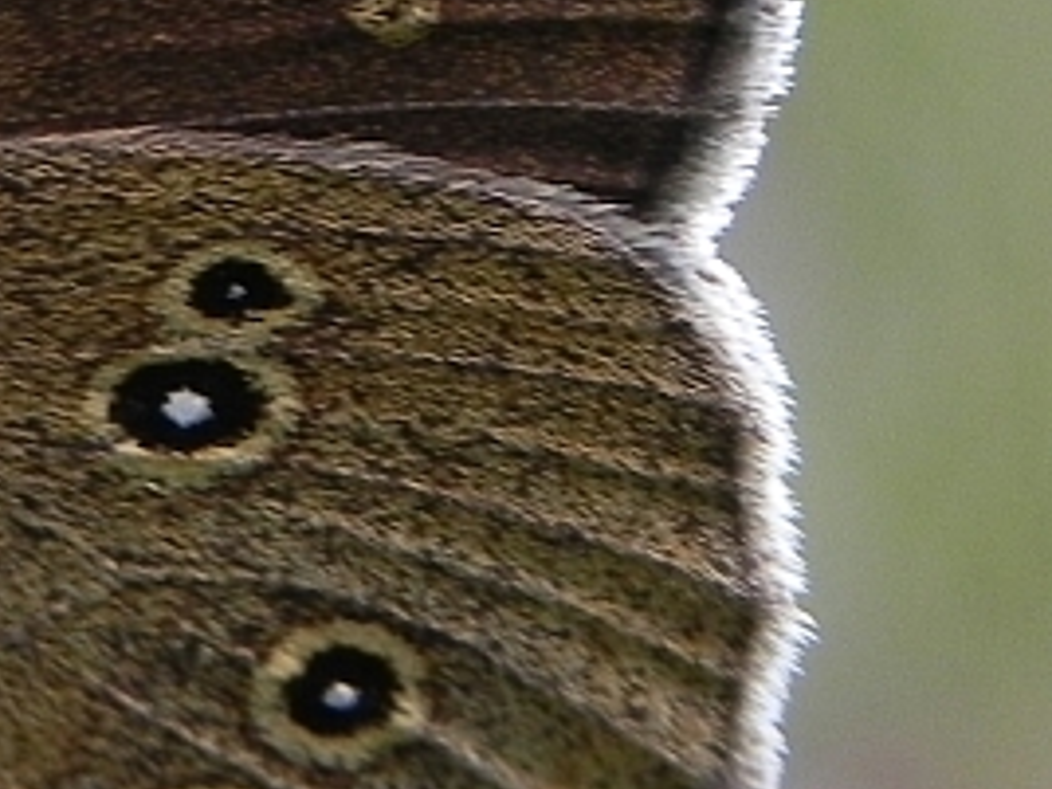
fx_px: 12187
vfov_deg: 3.7
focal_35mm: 401
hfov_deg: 4.9
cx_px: -451
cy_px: 393
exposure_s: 1/157
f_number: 4.5
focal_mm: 18.8
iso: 160
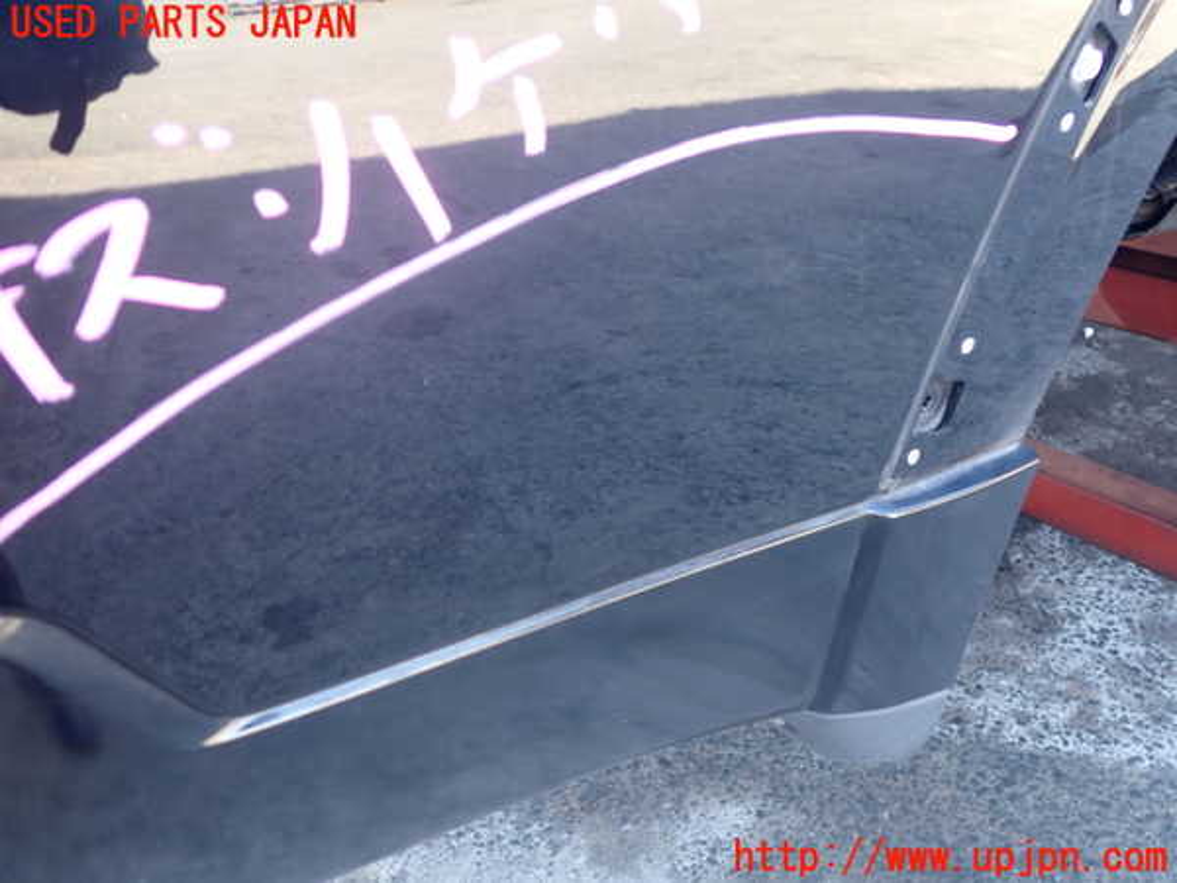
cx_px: 588
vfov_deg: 46.8
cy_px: 442
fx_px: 1020
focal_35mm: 30
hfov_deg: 60.0
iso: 200
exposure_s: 1/60
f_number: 2.3
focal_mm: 5.4
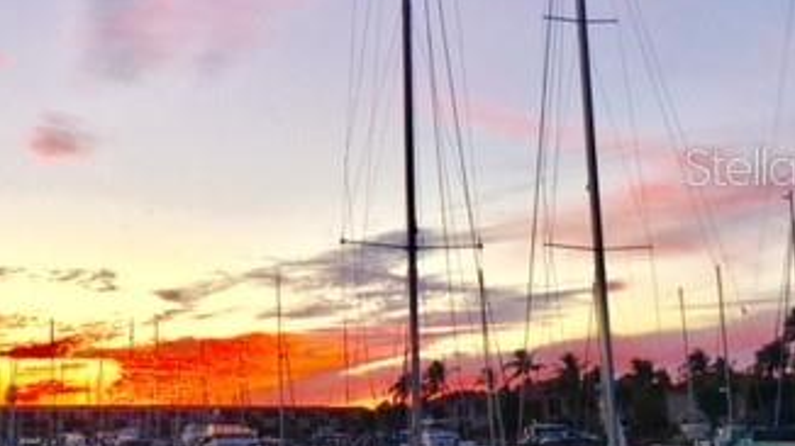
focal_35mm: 62
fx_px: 1306
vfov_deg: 19.4
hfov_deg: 32.7
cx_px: 134
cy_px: 166
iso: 32
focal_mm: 4.15
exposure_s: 1/40
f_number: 2.2
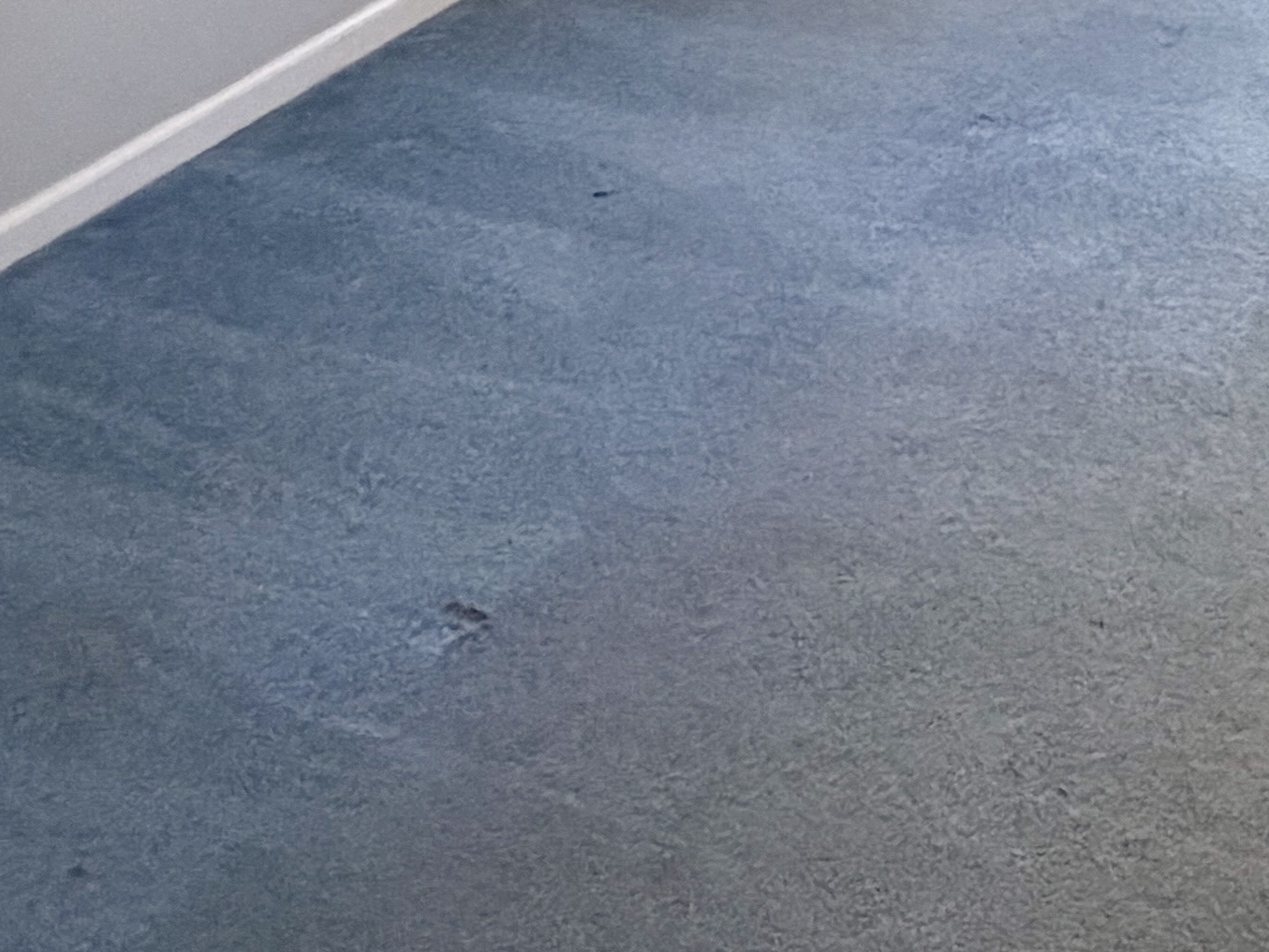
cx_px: 1352
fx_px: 2163
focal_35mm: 59
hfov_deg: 29.8
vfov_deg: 21.2
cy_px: -444
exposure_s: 1/60
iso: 500
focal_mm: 2.22
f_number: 2.2
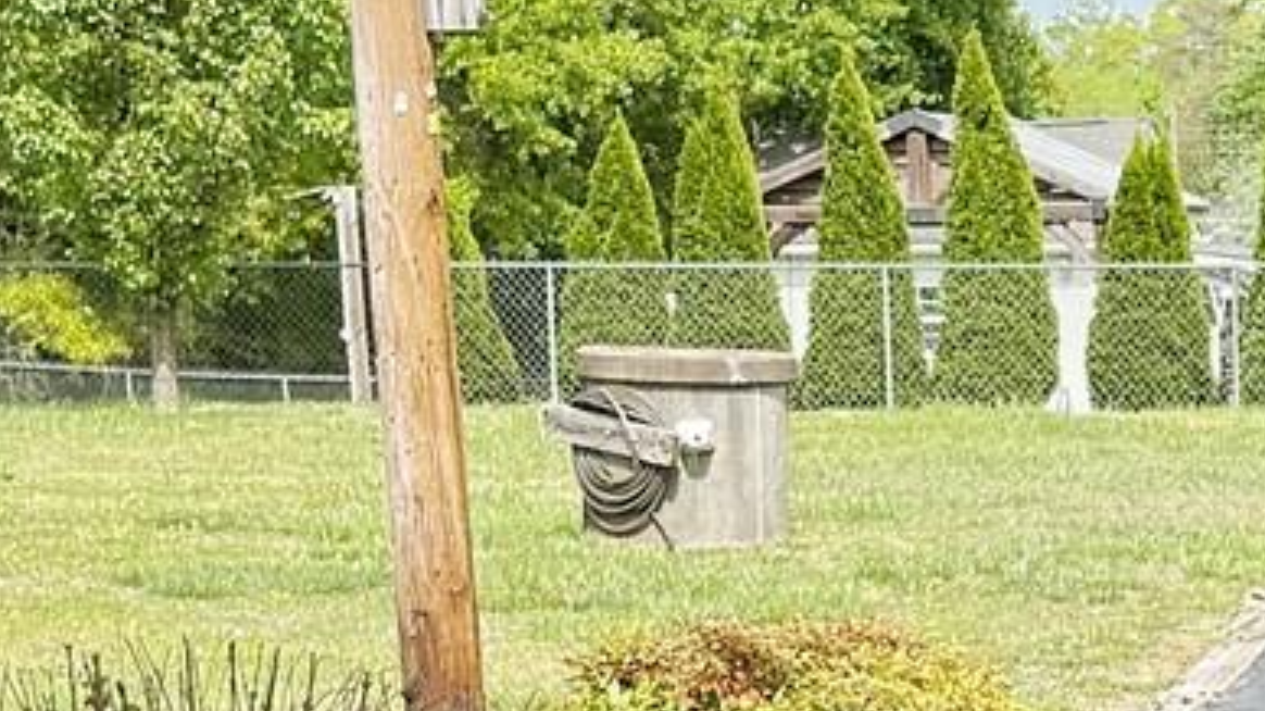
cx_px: 1552
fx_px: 4628
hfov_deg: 15.0
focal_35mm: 138
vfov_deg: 8.6
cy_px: 1109
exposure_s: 1/2907
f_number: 1.78
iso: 80
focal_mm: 6.76
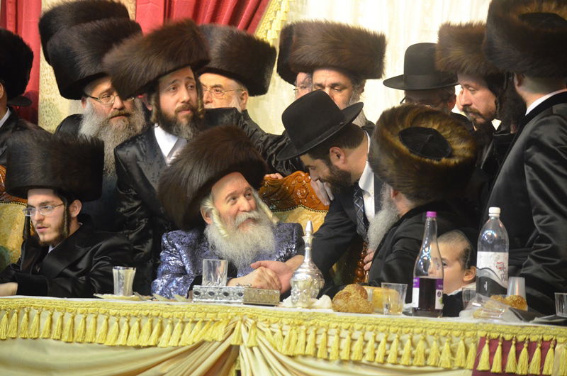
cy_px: 188
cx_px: 284
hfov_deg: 10.6
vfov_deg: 7.0
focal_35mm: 195
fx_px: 3065
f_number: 4.8
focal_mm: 130
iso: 3200
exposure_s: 1/100
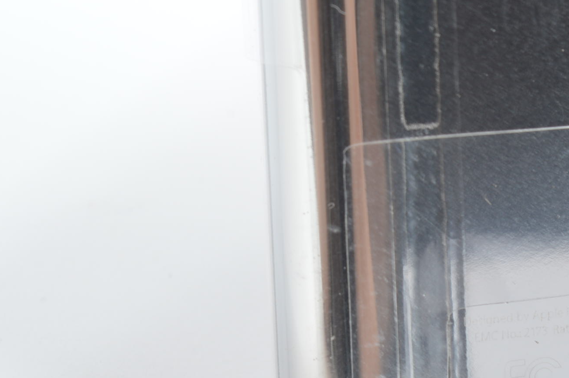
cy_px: 261
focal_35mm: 190
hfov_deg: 10.8
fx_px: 3003
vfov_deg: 7.2
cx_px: 522
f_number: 13
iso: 100
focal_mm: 55
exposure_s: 1/200
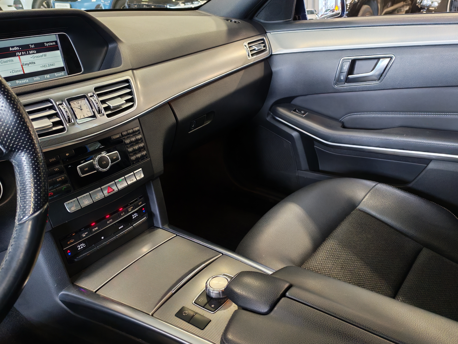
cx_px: 229
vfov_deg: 45.4
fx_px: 410
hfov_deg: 58.4
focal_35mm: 31
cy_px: 172
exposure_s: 1/100
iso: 1000
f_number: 1.9
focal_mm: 6.12
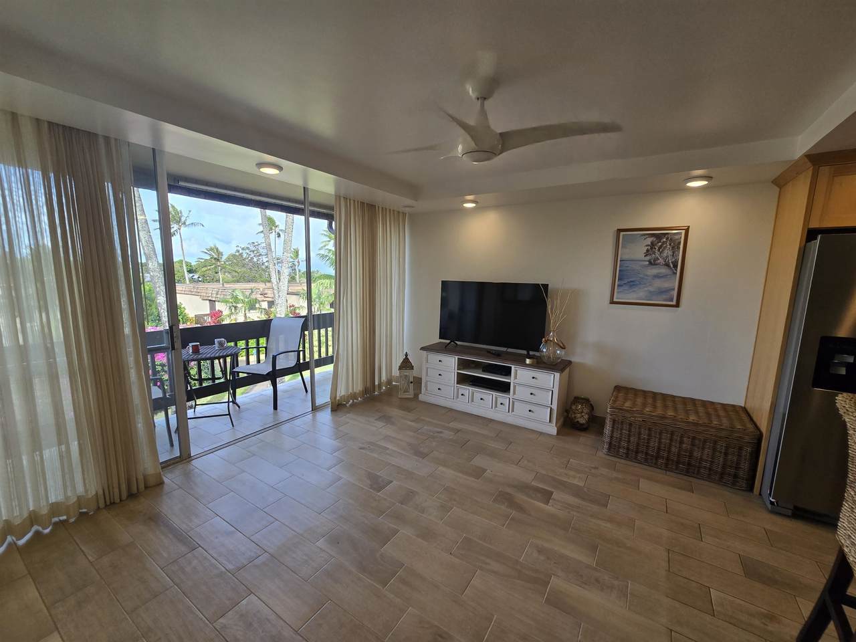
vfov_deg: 89.9
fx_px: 321
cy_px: 321
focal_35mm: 13
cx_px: 428
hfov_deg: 106.2
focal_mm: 2.2
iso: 50
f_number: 2.2
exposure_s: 1/153
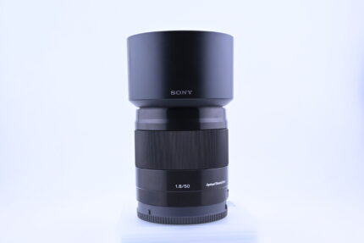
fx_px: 455
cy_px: 122
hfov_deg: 43.6
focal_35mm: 45
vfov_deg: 29.9
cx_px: 182
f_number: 11
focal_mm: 30
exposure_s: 1/160
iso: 640
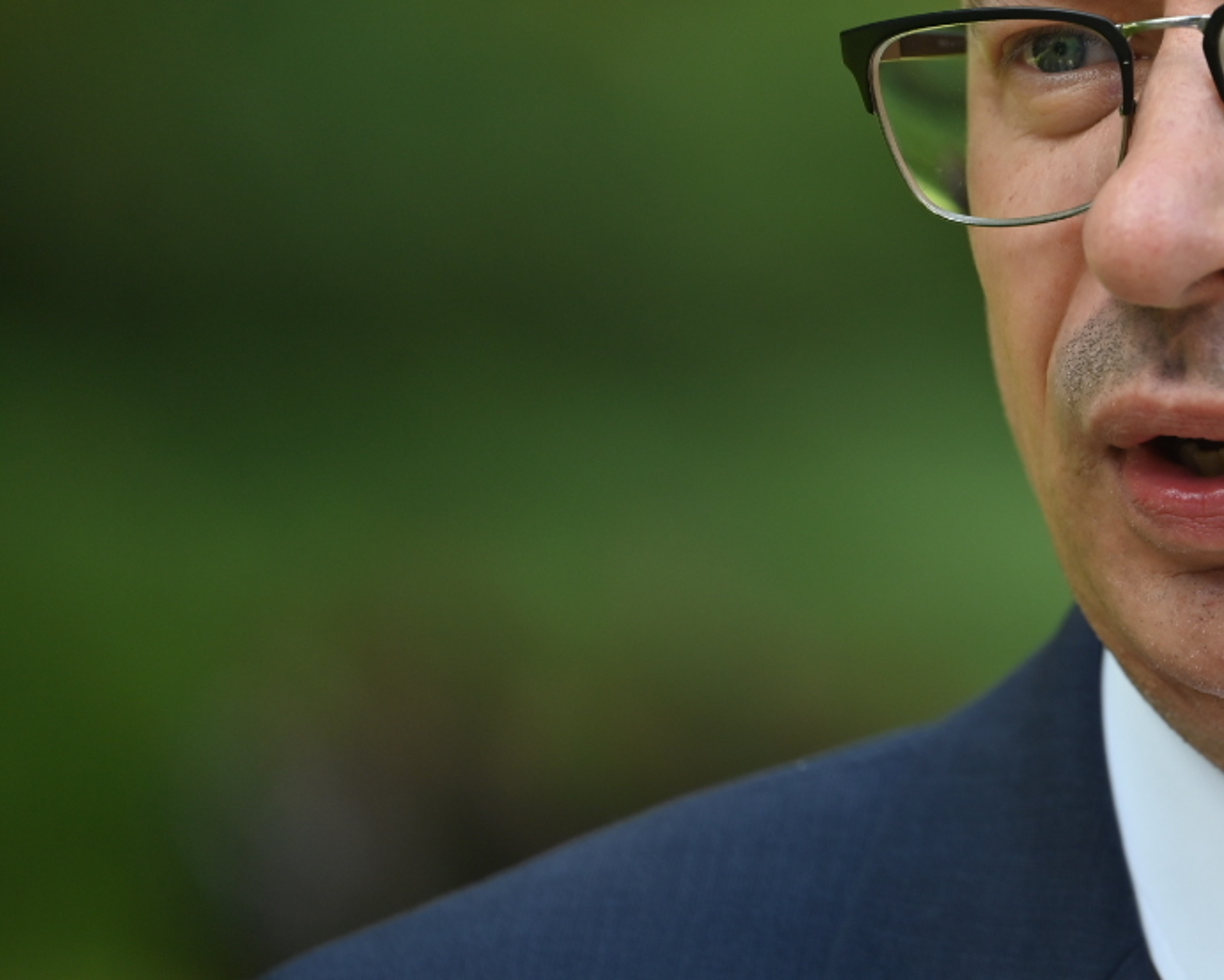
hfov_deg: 4.9
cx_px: 1433
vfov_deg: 3.9
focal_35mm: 396
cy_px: 264
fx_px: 14347
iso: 125
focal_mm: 180
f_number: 2.8
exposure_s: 1/400
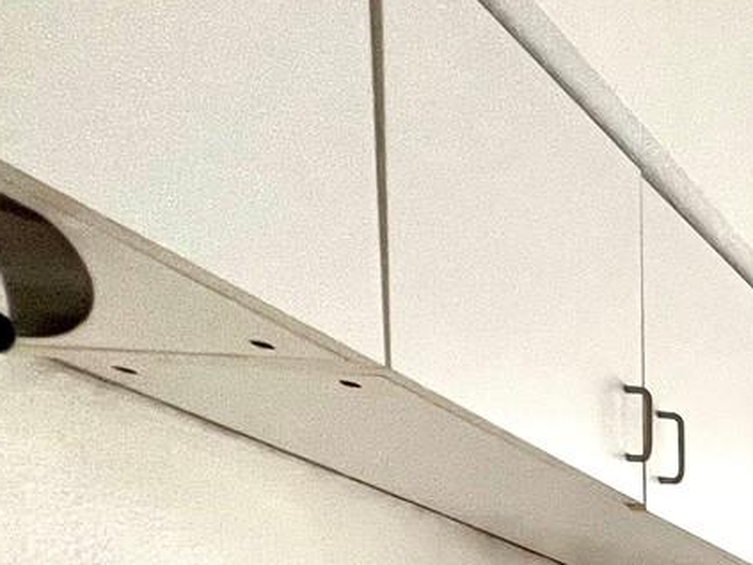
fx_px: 1066
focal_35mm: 49
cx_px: 1343
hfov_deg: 22.6
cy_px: 963
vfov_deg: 21.6
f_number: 1.8
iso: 100
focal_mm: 1.57
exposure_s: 1/99
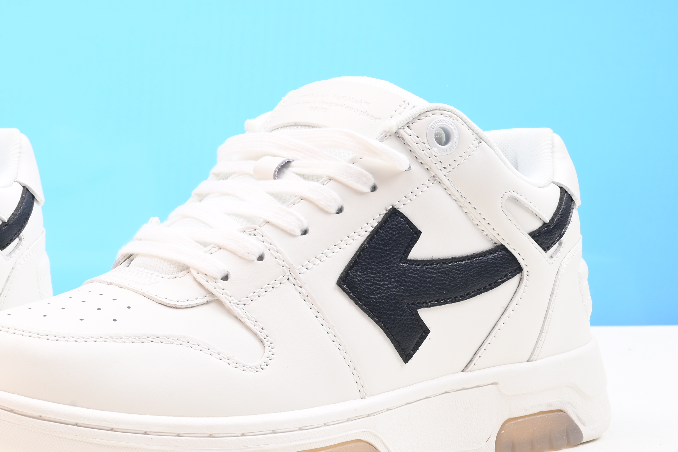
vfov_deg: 15.5
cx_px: 0
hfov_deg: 22.2
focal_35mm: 88
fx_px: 1658
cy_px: 100
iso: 100
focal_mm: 40
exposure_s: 1/1.6
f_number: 16
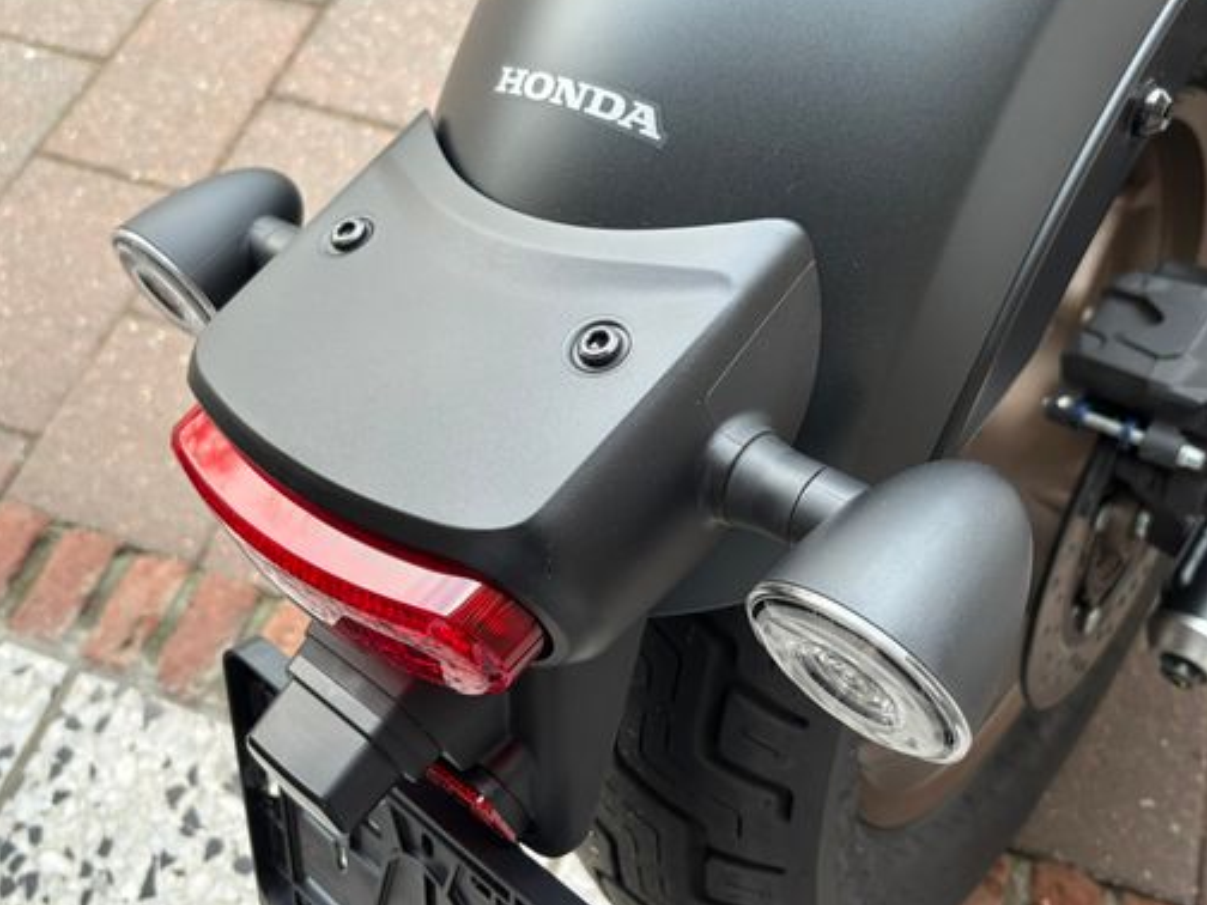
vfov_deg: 42.7
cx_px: 560
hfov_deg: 55.3
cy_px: 350
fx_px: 1151
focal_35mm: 33
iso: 125
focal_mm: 5.96
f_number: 1.6
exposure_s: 1/92
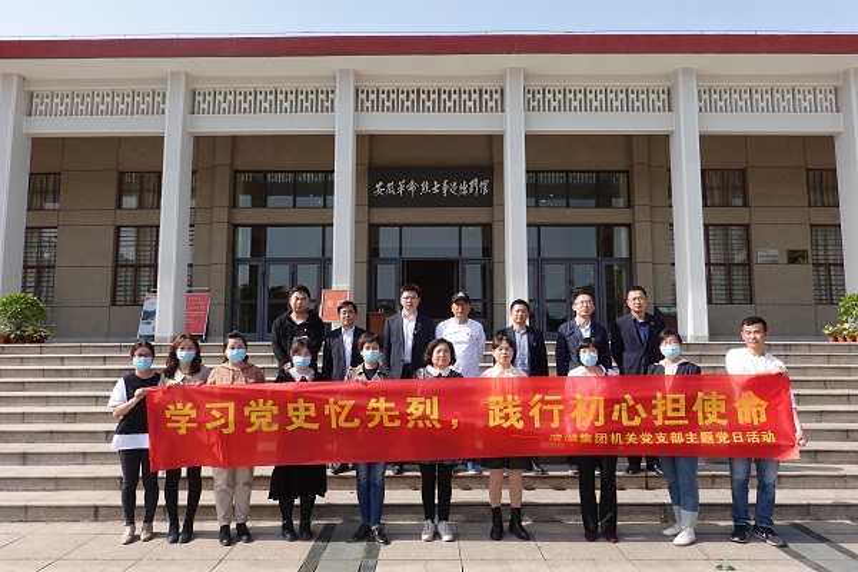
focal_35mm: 24
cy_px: 286
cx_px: 429
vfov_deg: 53.1
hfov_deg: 73.7
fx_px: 572
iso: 125
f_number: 5.6
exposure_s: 1/320
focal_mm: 9
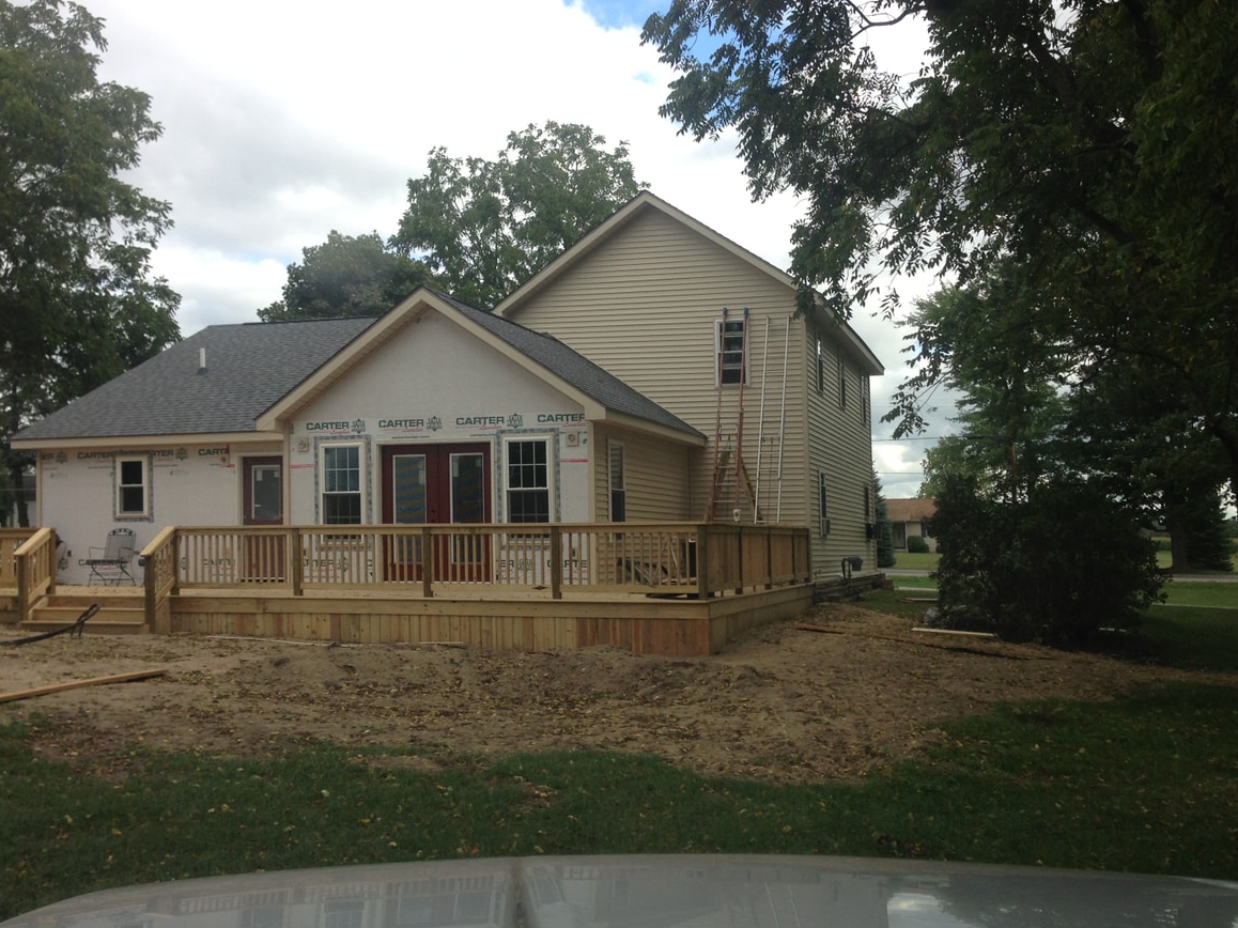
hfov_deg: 49.0
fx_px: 1359
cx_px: 596
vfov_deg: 37.7
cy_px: 474
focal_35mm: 38
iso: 50
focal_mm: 4.13
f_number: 2.4
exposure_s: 1/475
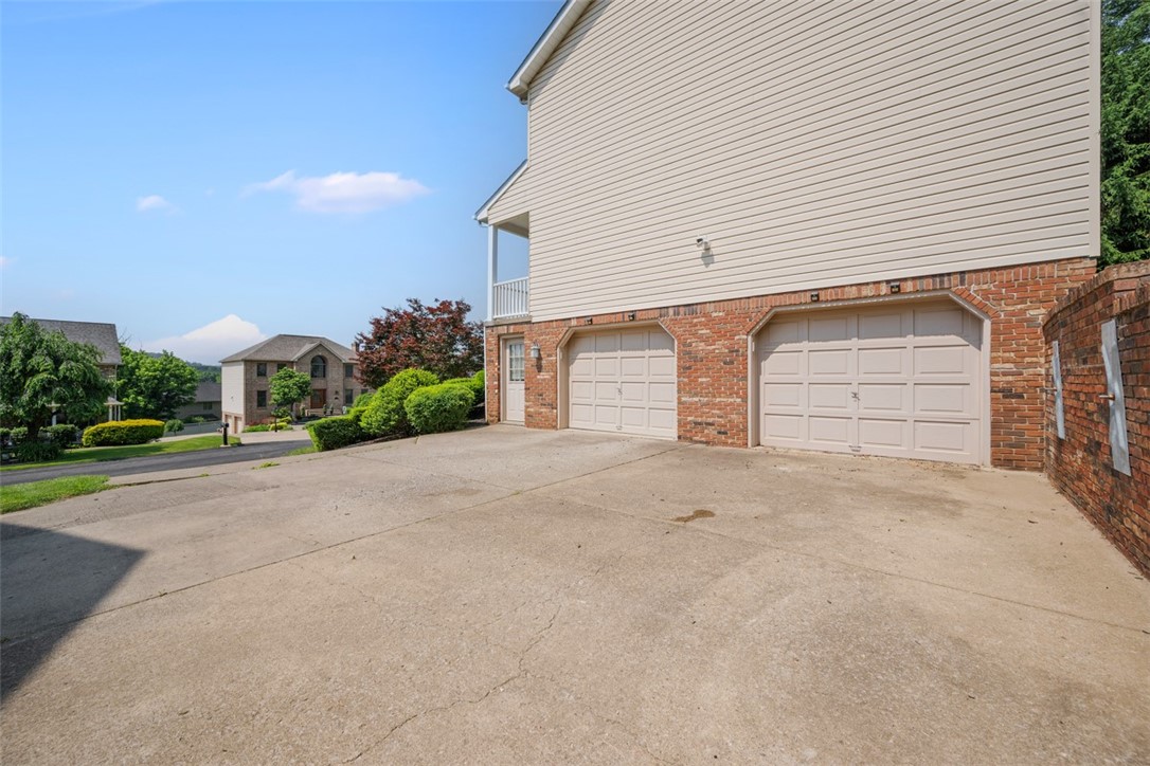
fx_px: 447
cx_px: 575
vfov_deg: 81.2
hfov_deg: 104.3
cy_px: 383
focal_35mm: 14
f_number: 8
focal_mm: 14
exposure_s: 1/500
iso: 400
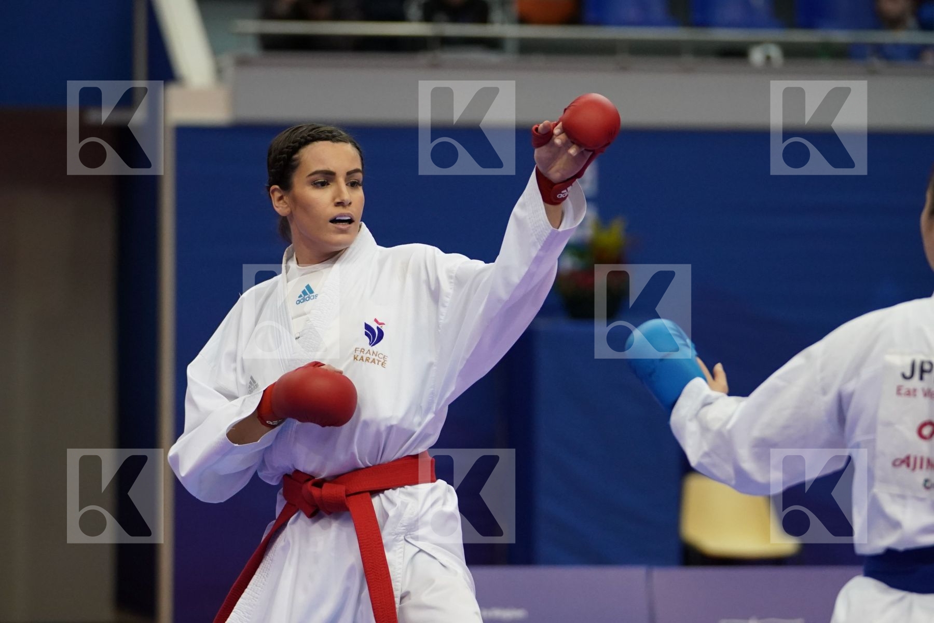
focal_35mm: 198
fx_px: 5137
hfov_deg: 10.4
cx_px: 467
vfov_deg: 6.9
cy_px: 312
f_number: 2.8
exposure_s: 1/1000
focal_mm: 132
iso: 2500
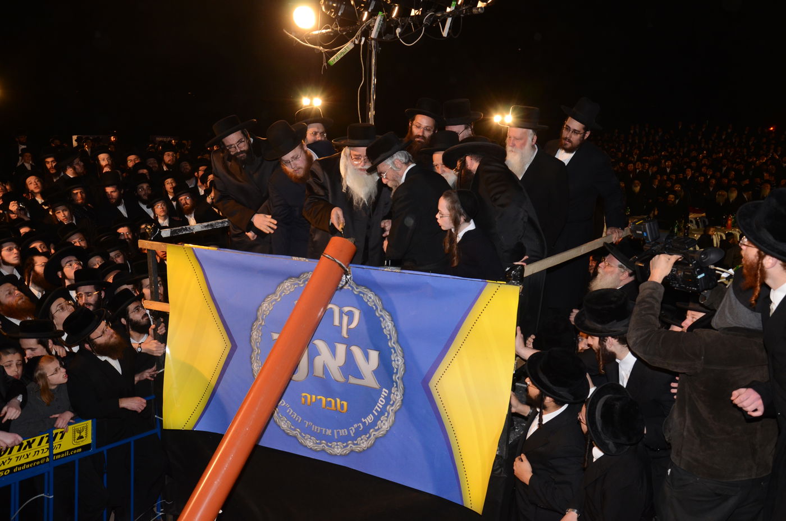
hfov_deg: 49.6
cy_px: 260
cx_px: 393
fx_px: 850
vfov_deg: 34.1
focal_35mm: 39
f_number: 5.6
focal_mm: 26
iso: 800
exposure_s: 1/80
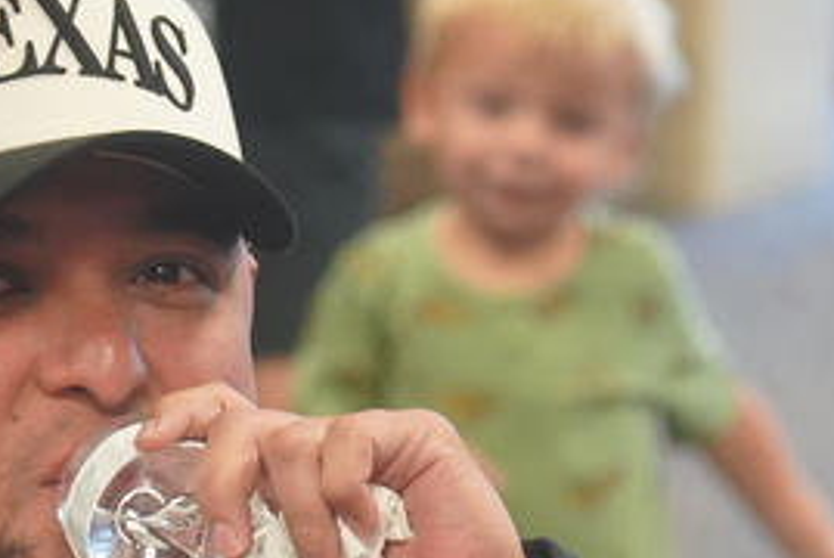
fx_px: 7676
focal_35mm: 331
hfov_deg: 6.2
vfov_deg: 4.1
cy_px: 925
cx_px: 707
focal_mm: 87
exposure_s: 1/160
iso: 4000
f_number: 4
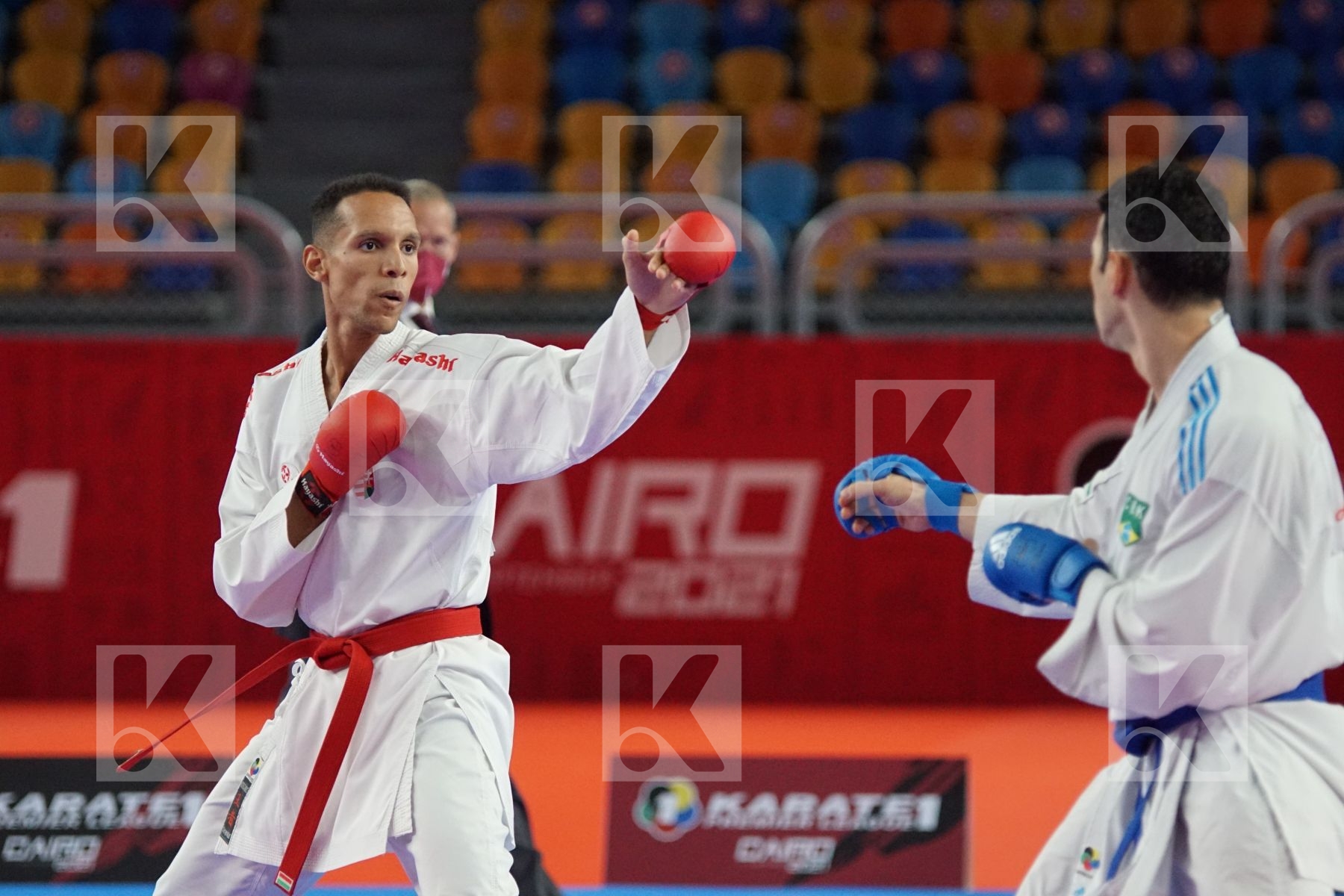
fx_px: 7839
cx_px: 672
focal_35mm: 210
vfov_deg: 6.5
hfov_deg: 9.8
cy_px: 448
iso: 3200
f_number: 2.8
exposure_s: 1/2000
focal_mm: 140
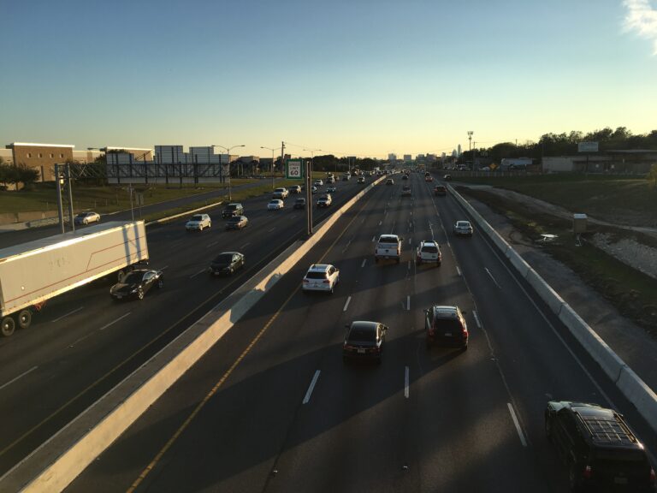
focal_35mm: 29
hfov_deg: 61.7
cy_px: 246
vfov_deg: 48.2
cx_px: 328
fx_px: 550
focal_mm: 4.15
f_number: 2.2
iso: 25
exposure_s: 1/1115
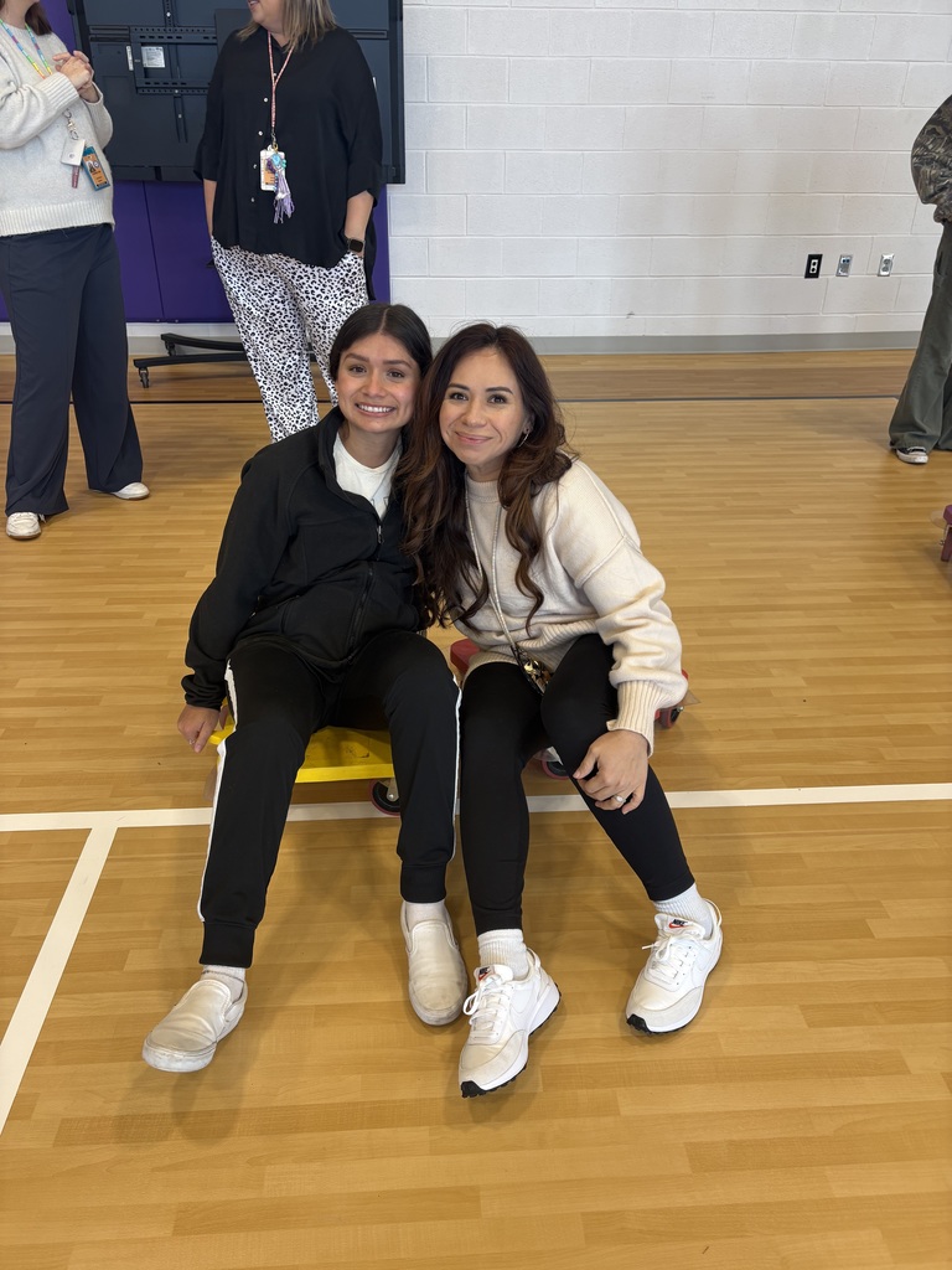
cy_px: 635
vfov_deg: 67.3
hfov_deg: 53.1
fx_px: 953
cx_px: 476
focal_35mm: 26
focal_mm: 5.96
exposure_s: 1/120
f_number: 1.6
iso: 64
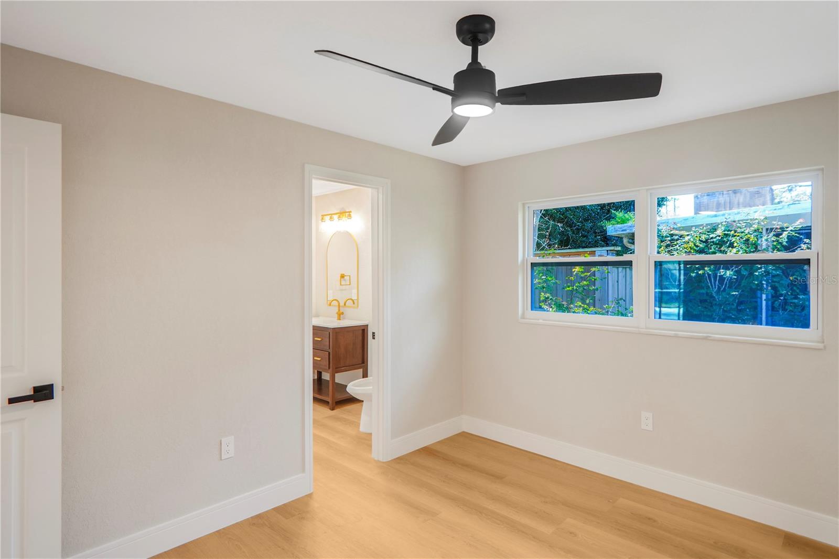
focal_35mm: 18
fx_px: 419
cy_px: 280
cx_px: 420
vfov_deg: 67.4
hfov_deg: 90.0
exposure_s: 1/40
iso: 100
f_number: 2.2
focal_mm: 12
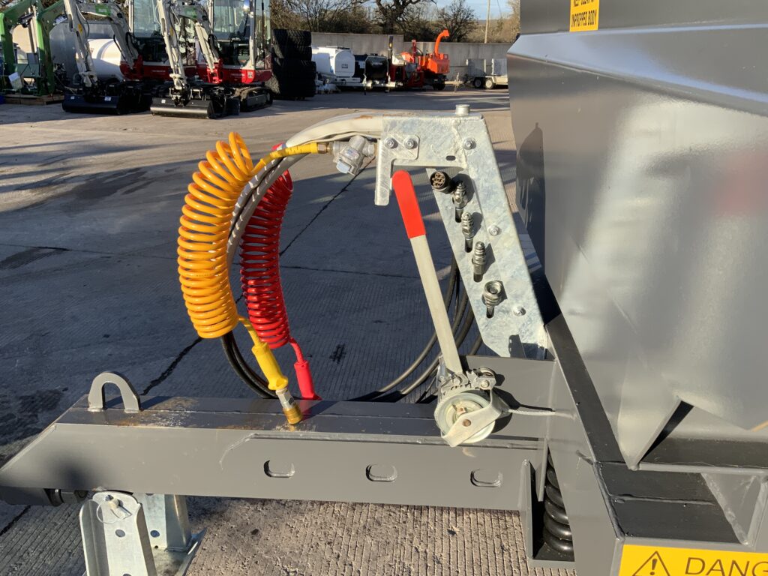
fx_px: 643
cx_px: 384
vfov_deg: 48.2
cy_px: 288
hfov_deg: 61.7
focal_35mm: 29
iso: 16
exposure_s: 1/792
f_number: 1.8
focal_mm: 3
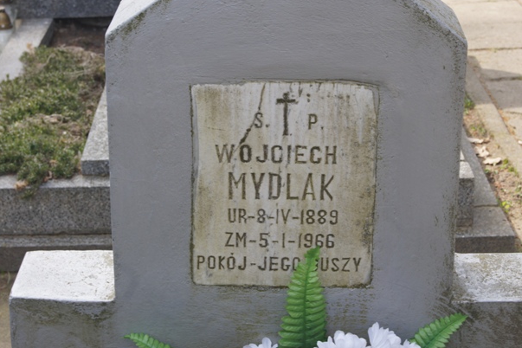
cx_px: 262
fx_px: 1269
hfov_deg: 23.2
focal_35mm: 88
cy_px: 164
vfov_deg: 15.6
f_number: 9
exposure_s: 1/125
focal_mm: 55
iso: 200
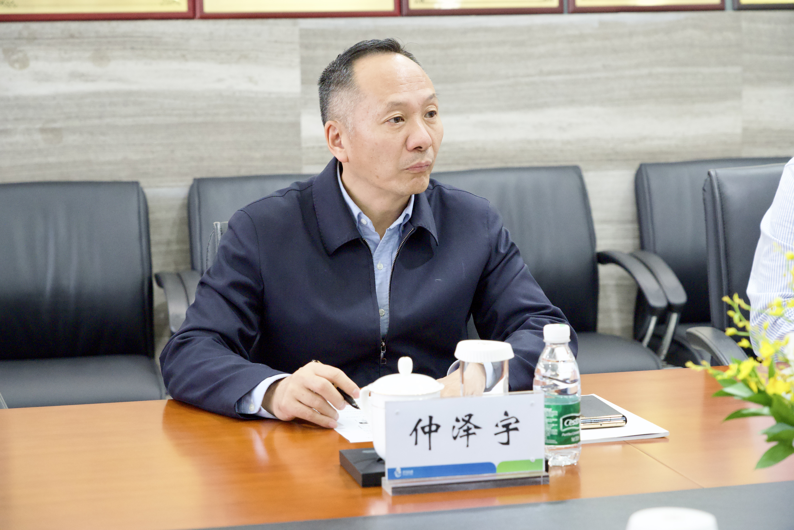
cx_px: 397
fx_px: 1764
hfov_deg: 25.4
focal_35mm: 80
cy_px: 265
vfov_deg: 17.1
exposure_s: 1/160
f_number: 5.6
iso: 8000
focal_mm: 80
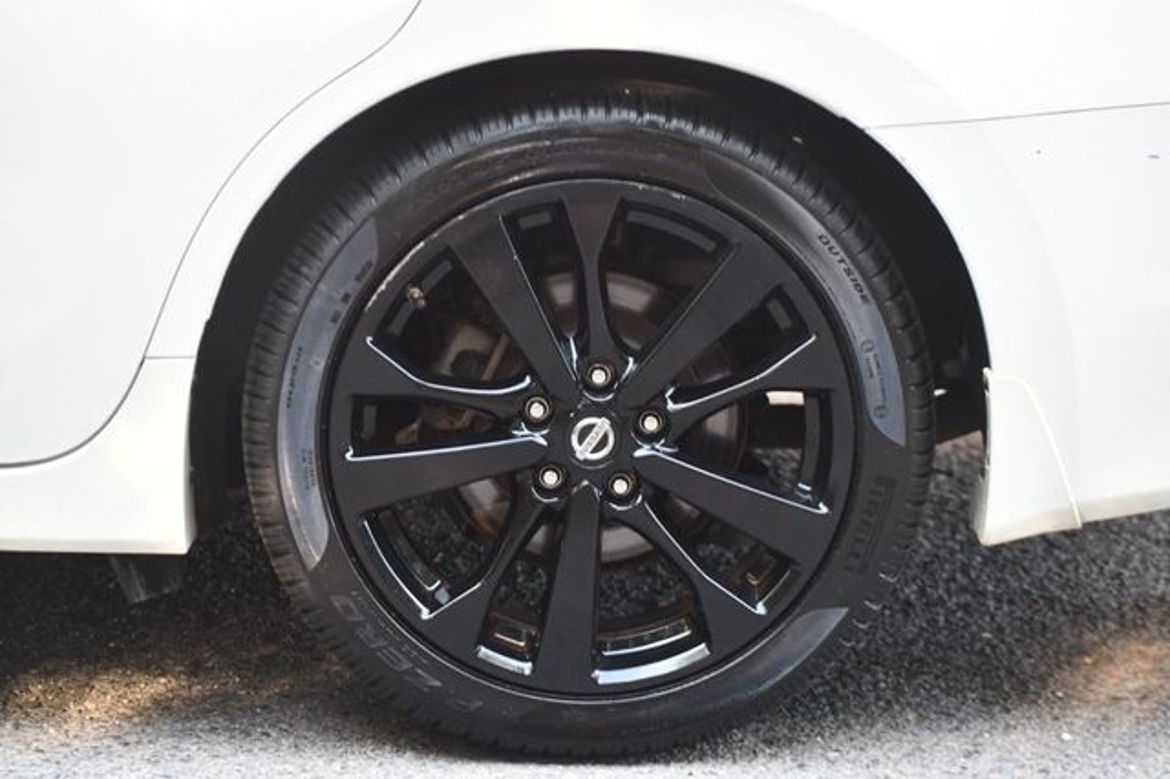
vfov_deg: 10.1
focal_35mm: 135
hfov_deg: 15.2
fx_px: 4385
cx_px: 585
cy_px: 390
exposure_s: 1/125
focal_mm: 90
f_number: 4.8
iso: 1000
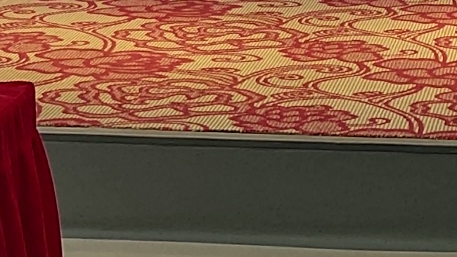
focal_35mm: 196
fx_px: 2376
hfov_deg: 11.0
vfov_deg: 6.1
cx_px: 350
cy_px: -228
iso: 75
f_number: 1.8
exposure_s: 1/100
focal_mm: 4.27
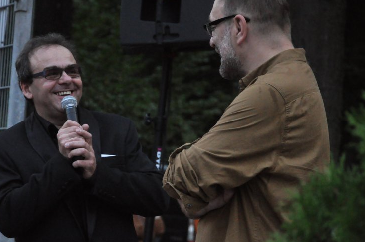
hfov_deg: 10.7
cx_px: 138
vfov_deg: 7.1
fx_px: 1954
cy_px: 142
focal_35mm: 193
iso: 2000
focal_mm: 92
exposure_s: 1/200
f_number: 5.6
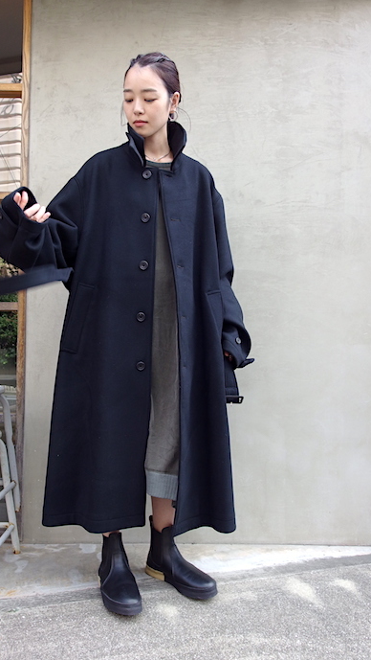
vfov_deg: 62.6
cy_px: 330
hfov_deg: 37.6
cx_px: 138
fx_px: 542
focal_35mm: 31
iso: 100
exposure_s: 1/160
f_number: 2.8
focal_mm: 6
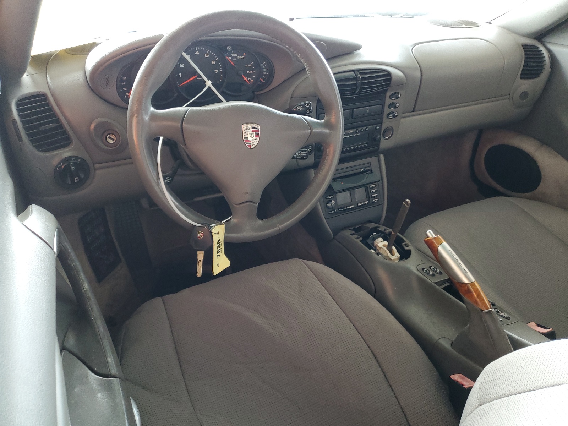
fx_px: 427
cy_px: 213
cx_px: 284
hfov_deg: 67.3
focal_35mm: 26
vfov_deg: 53.1
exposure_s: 1/60.2
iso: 131
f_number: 1.5
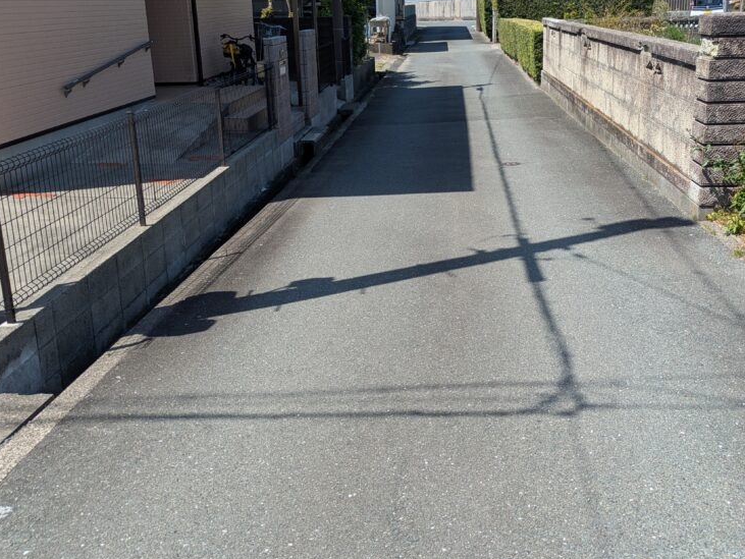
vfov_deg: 40.2
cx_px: 419
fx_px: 754
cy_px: 180
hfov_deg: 52.5
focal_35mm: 35
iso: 49
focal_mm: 5.43
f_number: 1.89
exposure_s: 1/1420
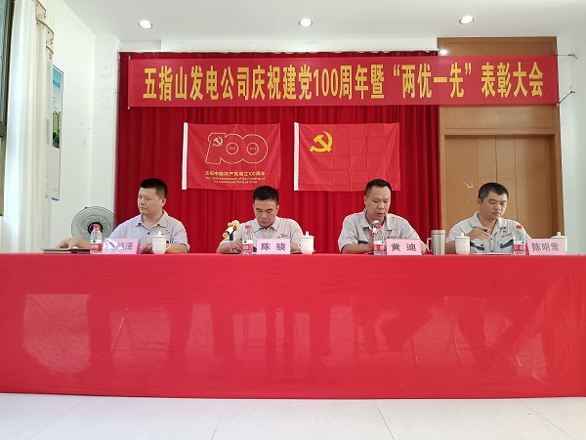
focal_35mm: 25
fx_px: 423
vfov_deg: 54.9
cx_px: 293
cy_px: 220
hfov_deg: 69.4
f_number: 1.89
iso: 843
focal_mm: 4.71
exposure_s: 1/50
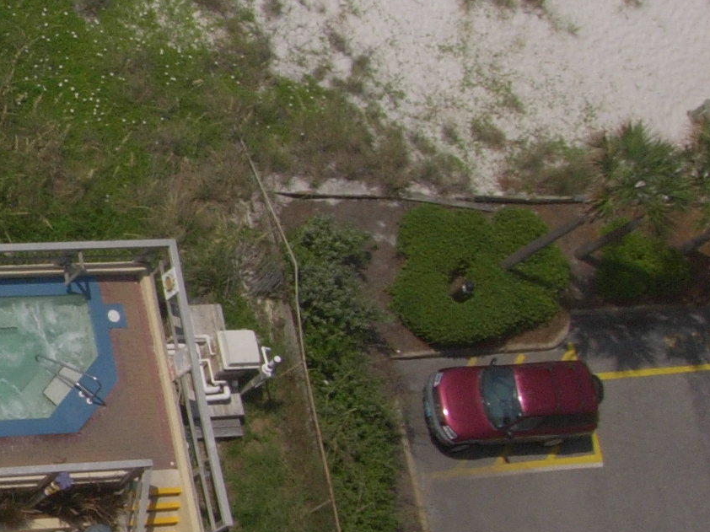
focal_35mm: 117
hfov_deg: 15.4
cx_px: -379
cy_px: 356
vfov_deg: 12.6
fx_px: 2399
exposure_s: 1/1824
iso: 79
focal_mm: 7.8
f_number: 4.8
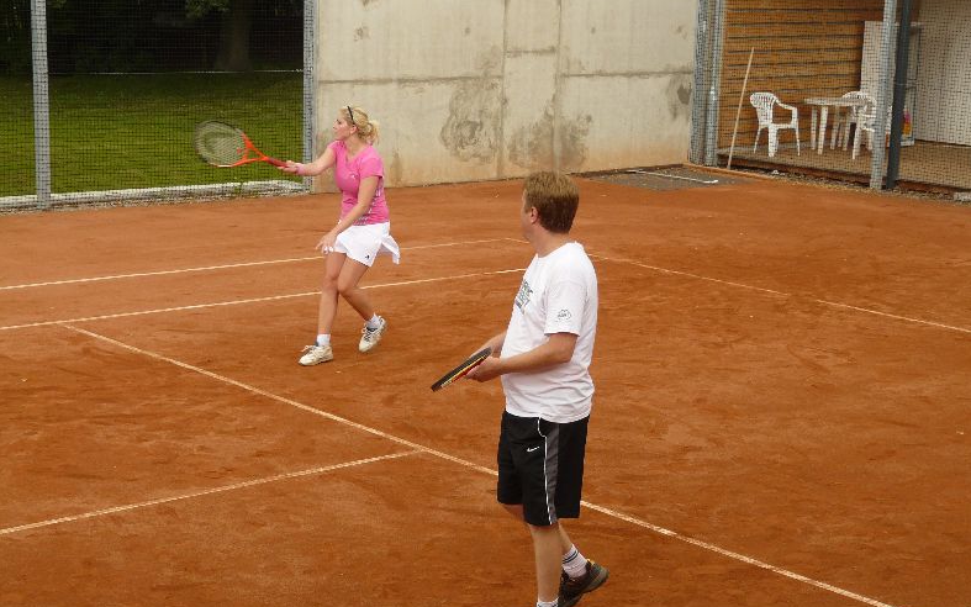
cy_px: 321
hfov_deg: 29.8
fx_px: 1826
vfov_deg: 18.9
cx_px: 491
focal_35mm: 69
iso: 100
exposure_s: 1/160
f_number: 4
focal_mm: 10.5
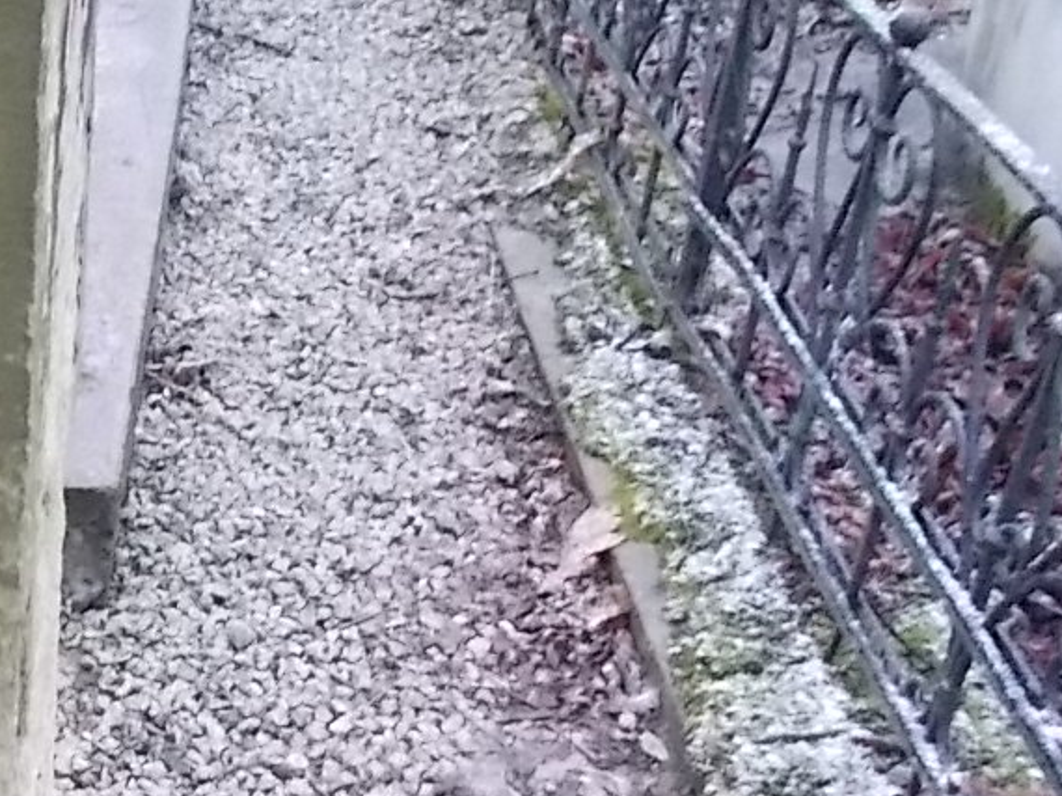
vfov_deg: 20.0
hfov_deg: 23.8
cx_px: -289
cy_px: 578
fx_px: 2239
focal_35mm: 73
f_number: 3.2
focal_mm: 4.6
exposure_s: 1/40
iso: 400
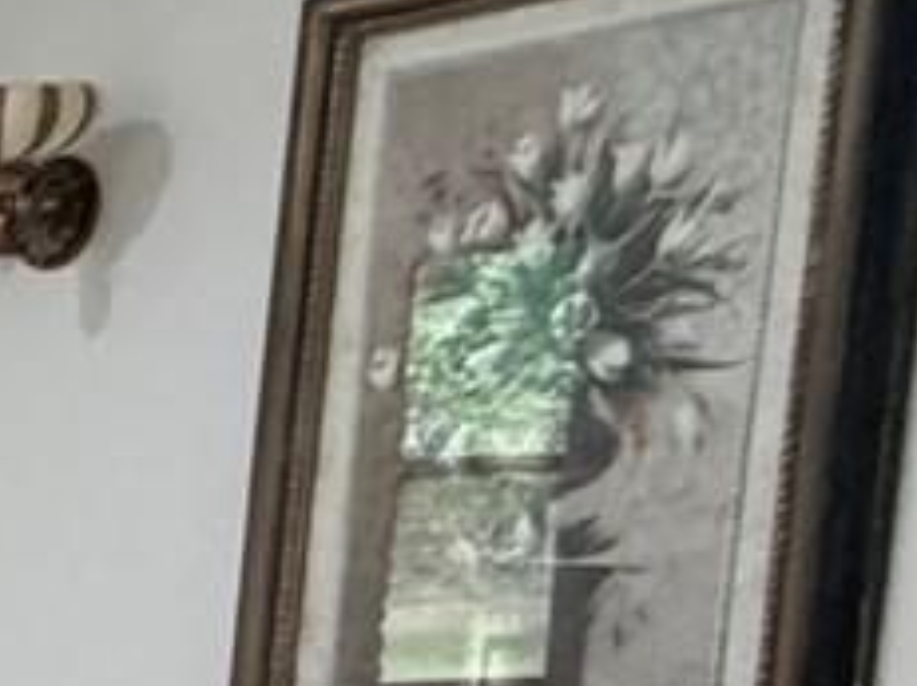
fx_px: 2568
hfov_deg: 9.9
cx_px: -2207
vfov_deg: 14.9
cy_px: 742
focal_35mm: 97
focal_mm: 2.22
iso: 320
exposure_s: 1/120
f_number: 2.2
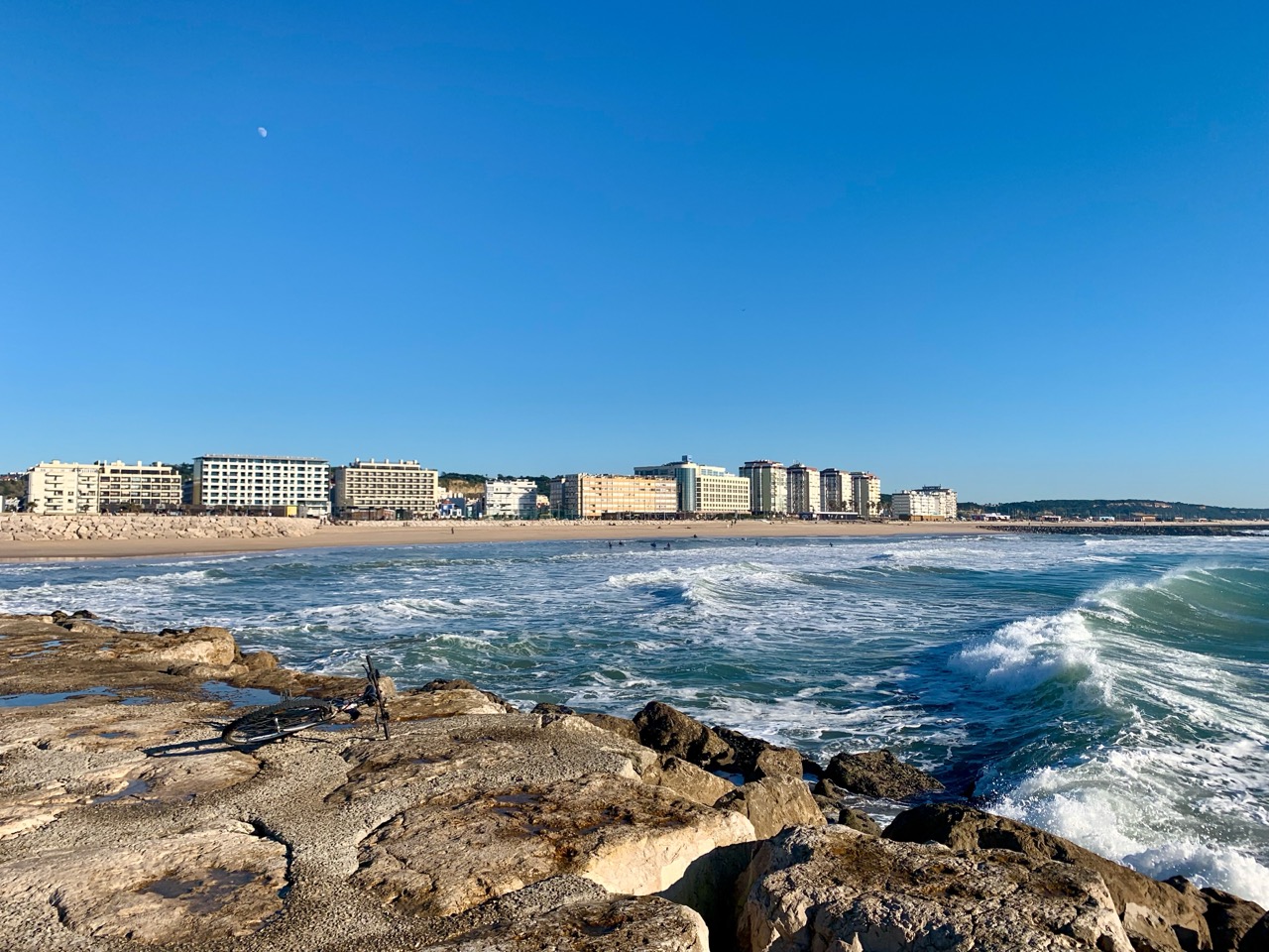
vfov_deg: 53.1
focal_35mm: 26
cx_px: 634
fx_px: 953
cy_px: 476
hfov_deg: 67.3
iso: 25
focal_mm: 4.25
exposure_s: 1/2915
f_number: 1.8
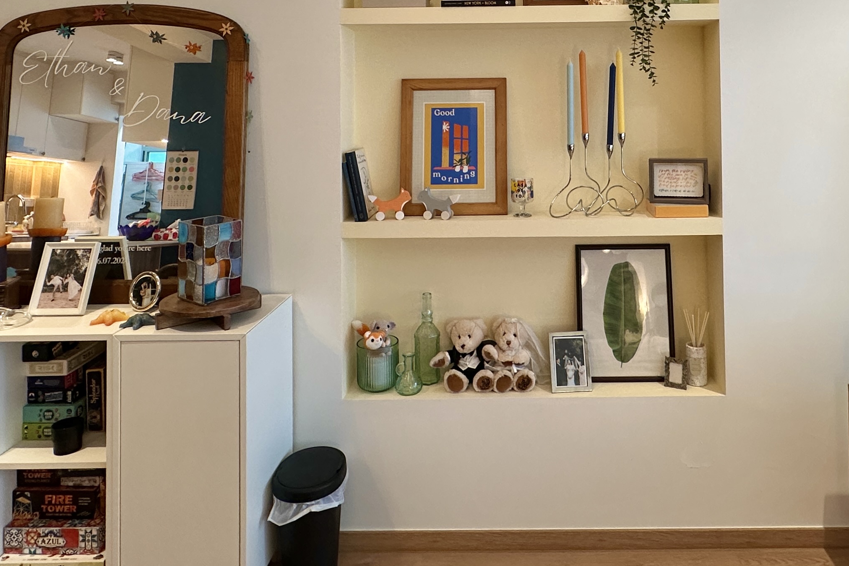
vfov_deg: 42.2
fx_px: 684
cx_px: 522
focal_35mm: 29
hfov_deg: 62.9
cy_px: 85
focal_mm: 2.22
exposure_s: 1/100
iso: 160
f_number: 2.2
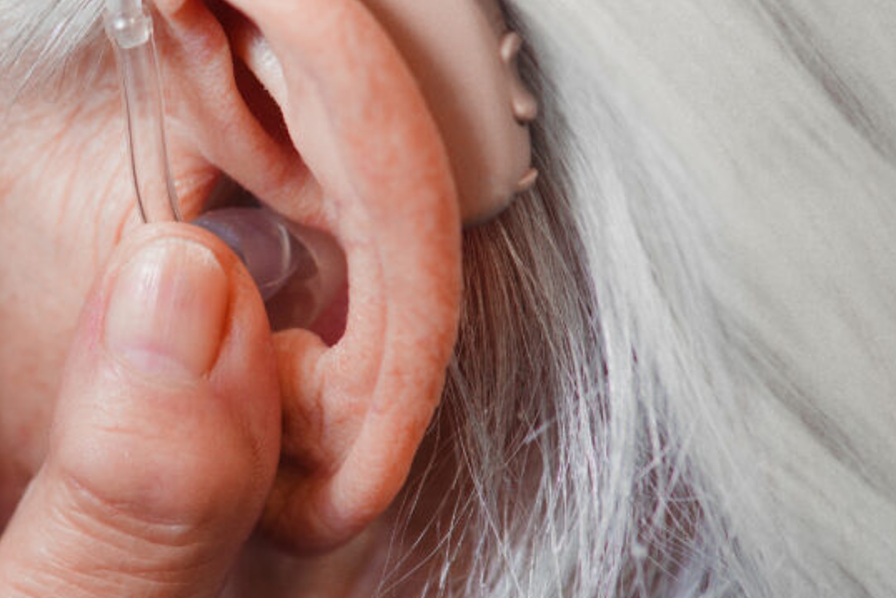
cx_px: 65
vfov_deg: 6.9
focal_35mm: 200
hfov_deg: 10.2
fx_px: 4979
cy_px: 180
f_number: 5
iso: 400
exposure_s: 1/100
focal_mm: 105
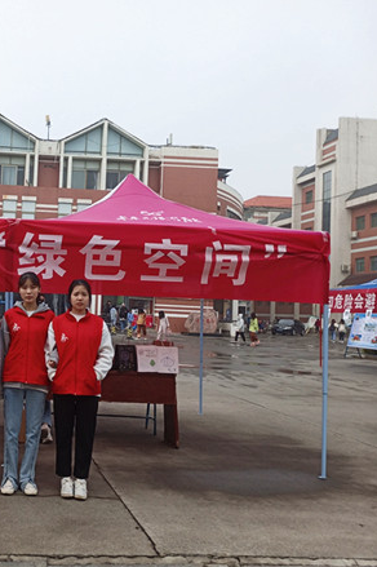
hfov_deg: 33.4
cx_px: 17
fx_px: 582
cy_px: 279
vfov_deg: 51.9
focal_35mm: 37
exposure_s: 1/731
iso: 100
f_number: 1.8
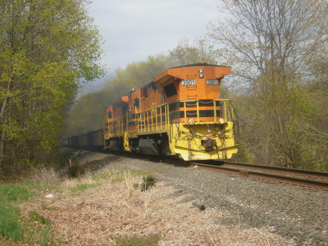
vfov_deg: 20.2
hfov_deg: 26.7
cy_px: 123
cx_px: 164
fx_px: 692
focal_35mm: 73
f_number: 14.1
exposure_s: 1/100
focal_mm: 12.95
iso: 100
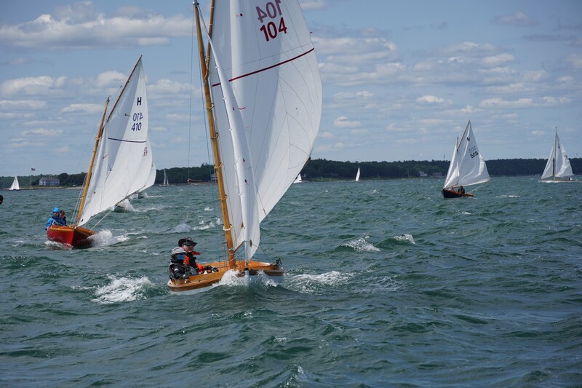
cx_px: 291
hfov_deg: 17.1
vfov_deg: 11.4
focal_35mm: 120
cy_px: 194
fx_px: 1939
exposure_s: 1/1250
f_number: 5.6
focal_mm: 80
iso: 160
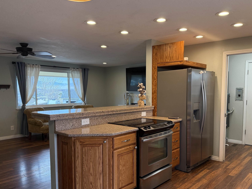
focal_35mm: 29
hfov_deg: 61.7
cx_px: 126
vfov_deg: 48.1
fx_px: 211
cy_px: 108
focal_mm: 6.76
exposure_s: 1/170
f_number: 1.78
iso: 200
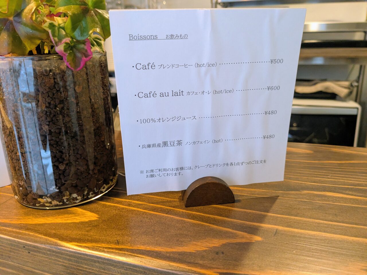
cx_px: 184
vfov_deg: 51.4
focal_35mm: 27
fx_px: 286
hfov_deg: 65.3
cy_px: 138
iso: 687
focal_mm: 4.38
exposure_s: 1/120
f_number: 1.73
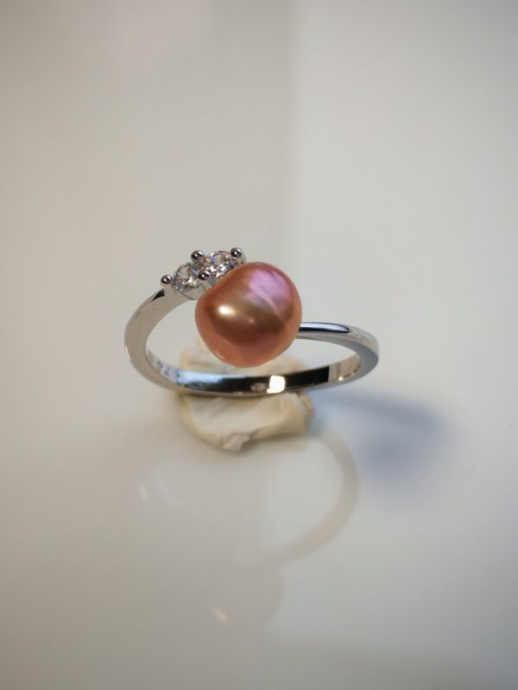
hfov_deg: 21.6
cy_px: 345
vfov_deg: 28.6
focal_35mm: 68
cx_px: 259
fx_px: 1357
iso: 80
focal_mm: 5.52
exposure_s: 1/100
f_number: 1.95
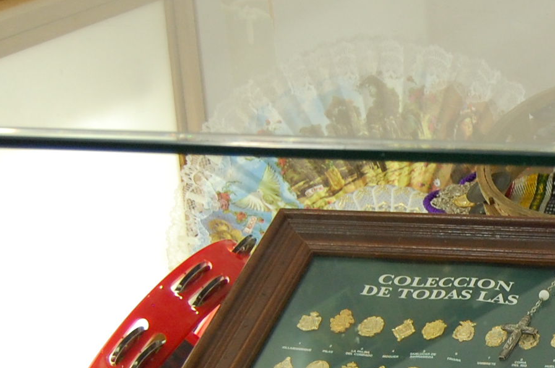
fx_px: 1781
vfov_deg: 11.8
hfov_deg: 17.2
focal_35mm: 116
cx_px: 601
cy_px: 320
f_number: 3.8
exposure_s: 1/30
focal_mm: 23
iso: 500
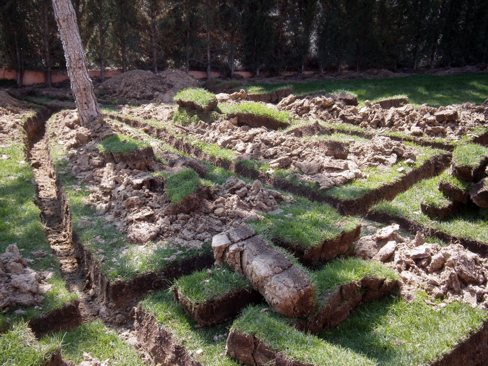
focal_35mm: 47
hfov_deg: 40.4
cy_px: 183
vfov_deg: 30.9
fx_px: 663
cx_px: 244
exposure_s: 1/200
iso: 80
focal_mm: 8.3
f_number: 3.4
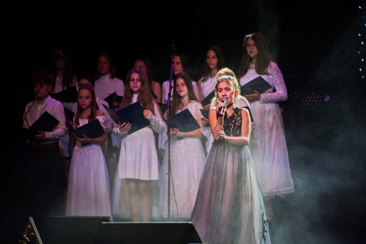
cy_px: 122
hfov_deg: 13.7
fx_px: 1525
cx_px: 183
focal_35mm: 150
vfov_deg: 9.1
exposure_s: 1/640
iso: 4000
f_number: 2.8
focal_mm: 150
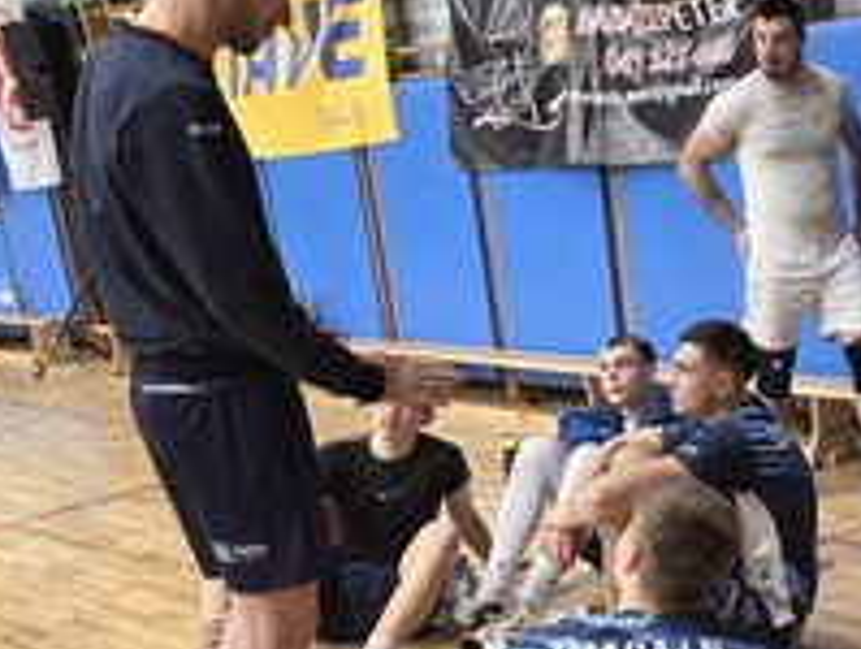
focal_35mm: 52
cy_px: 446
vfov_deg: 27.9
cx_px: 805
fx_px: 1296
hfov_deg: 34.3
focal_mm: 5.4
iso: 200
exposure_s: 1/100
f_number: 1.8
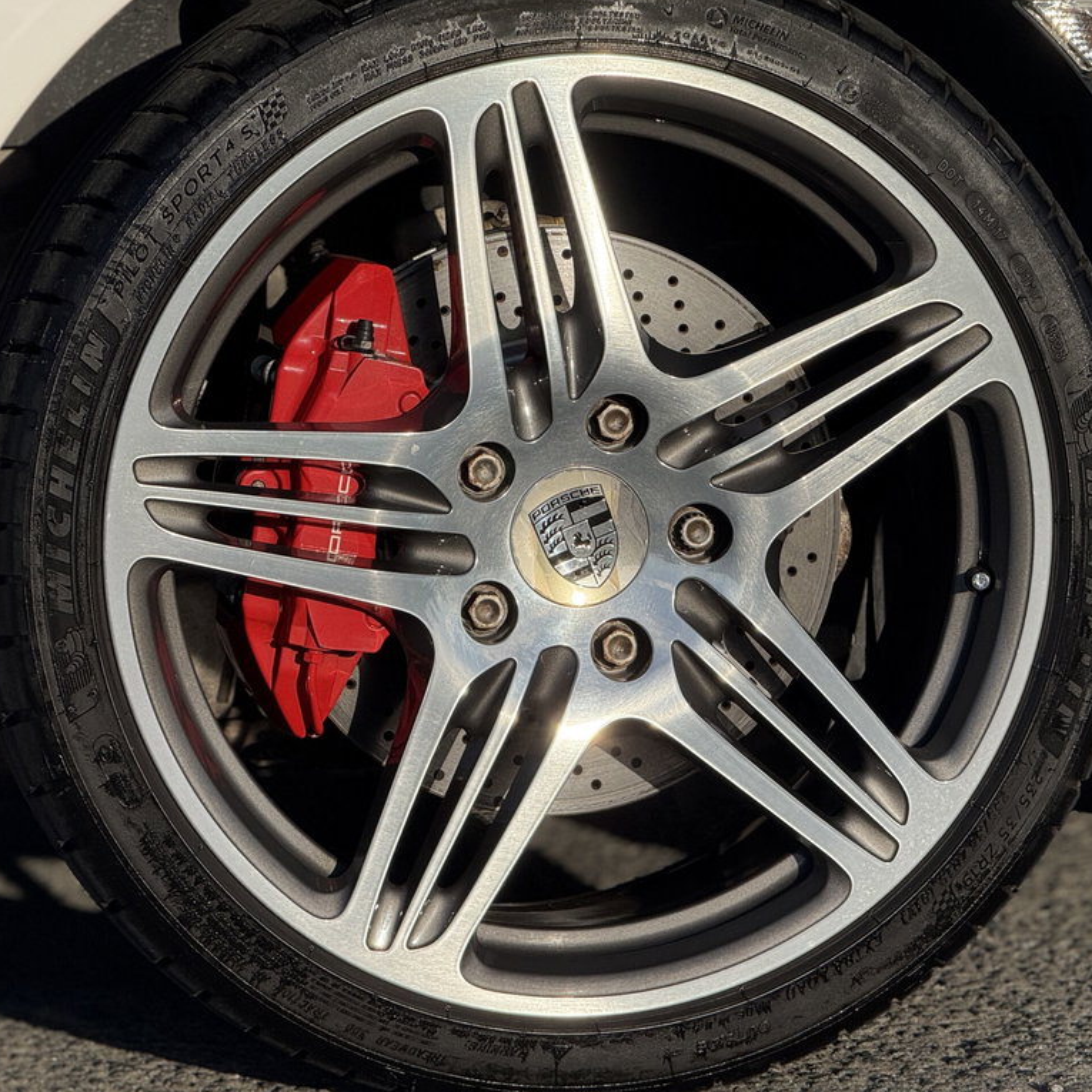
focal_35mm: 142
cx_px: 601
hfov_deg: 12.3
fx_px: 5068
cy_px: 545
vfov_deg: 12.3
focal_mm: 15.66
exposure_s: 1/2283
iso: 64
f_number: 2.8
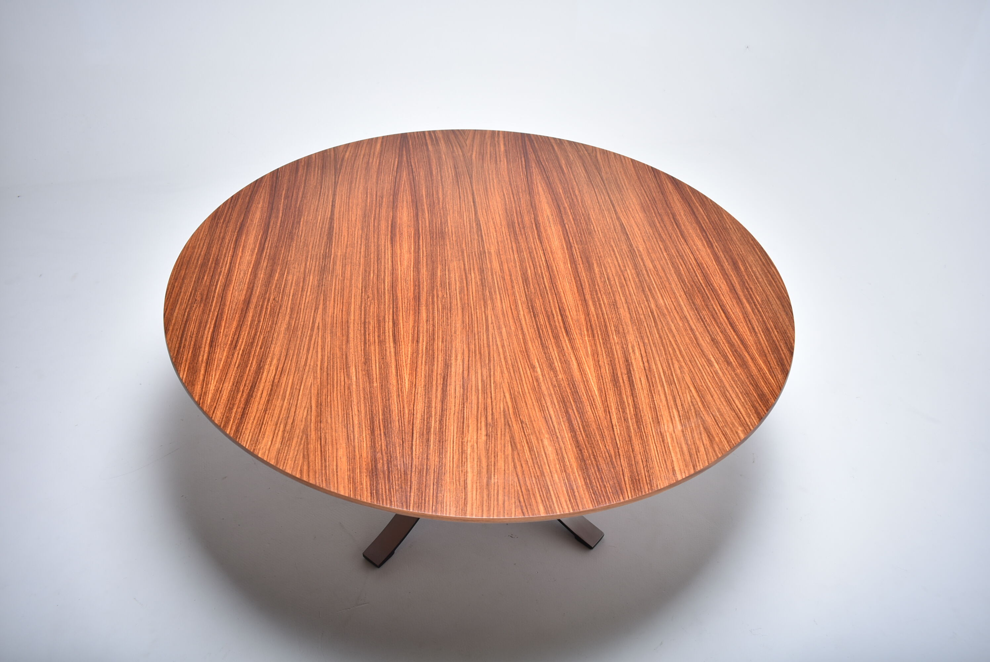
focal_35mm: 27
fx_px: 743
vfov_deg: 48.0
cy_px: 331
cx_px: 495
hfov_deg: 67.3
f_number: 3.5
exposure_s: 1/200
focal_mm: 18
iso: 100
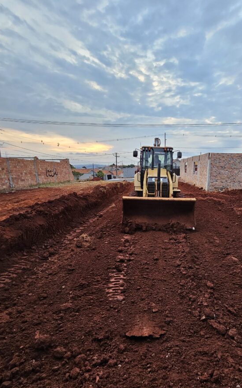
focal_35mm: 16
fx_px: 169
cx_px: 159
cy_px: 211
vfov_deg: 97.6
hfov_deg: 69.5
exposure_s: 1/60
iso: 160
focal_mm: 2.2
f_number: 2.2
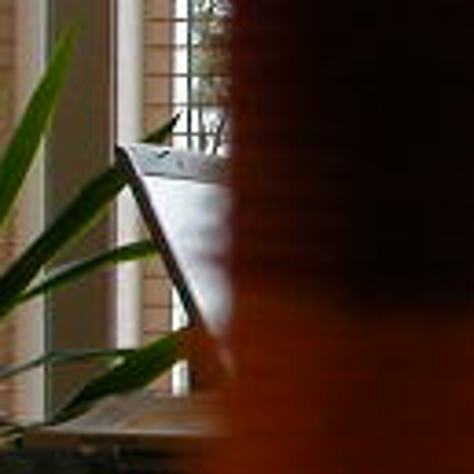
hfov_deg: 6.0
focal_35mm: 280
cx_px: 1143
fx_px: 4338
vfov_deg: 6.3
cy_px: 349
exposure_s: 1/92.7
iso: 100
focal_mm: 9.7
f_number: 3.5
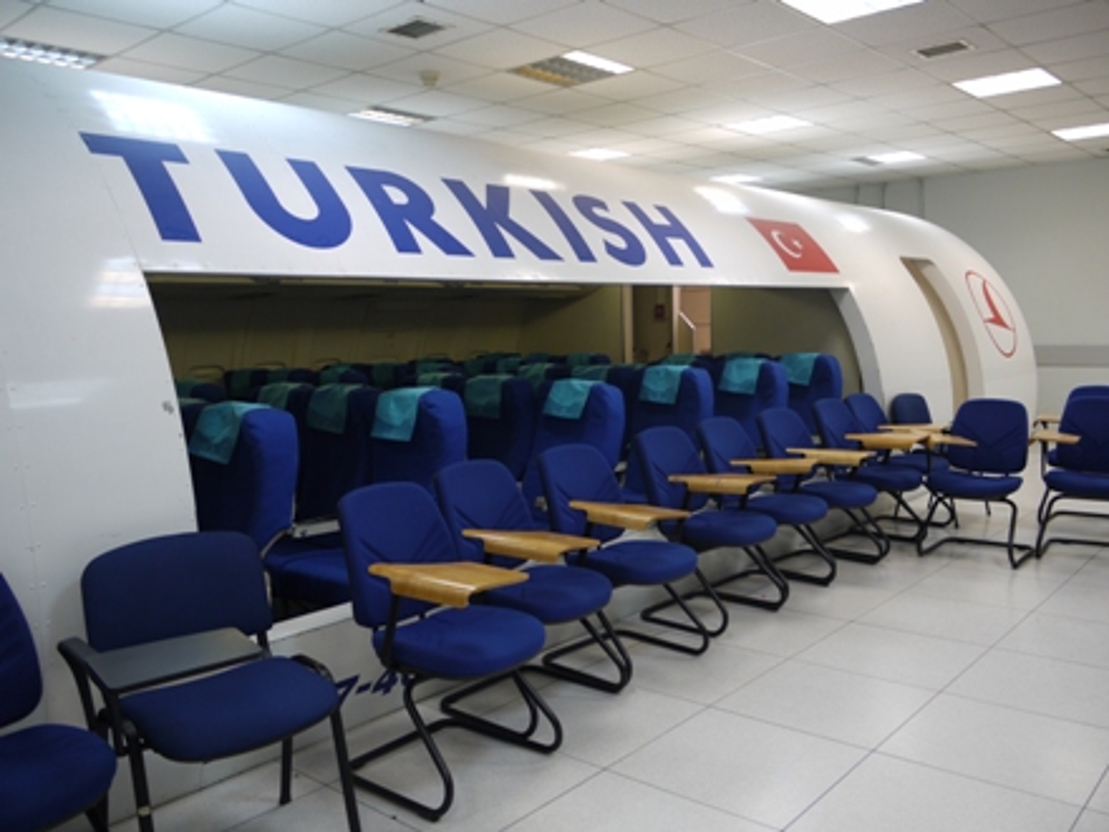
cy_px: 416
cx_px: 554
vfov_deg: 49.7
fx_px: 897
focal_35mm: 28
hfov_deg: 63.4
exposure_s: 1/30
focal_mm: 14
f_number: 3.5
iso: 160
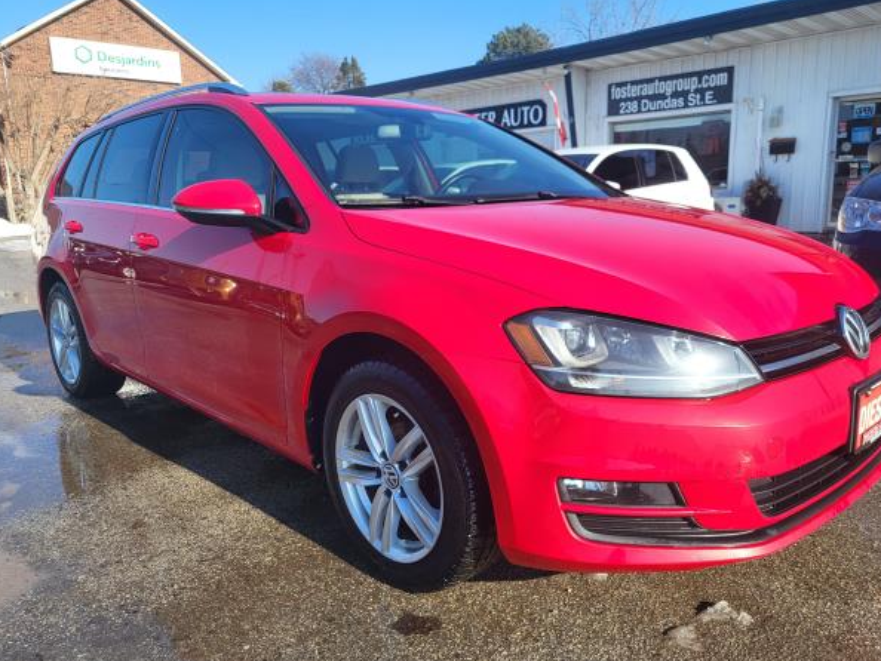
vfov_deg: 49.8
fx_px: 713
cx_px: 466
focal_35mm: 28
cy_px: 328
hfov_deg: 63.4
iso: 40
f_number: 1.8
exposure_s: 1/1521
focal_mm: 5.4
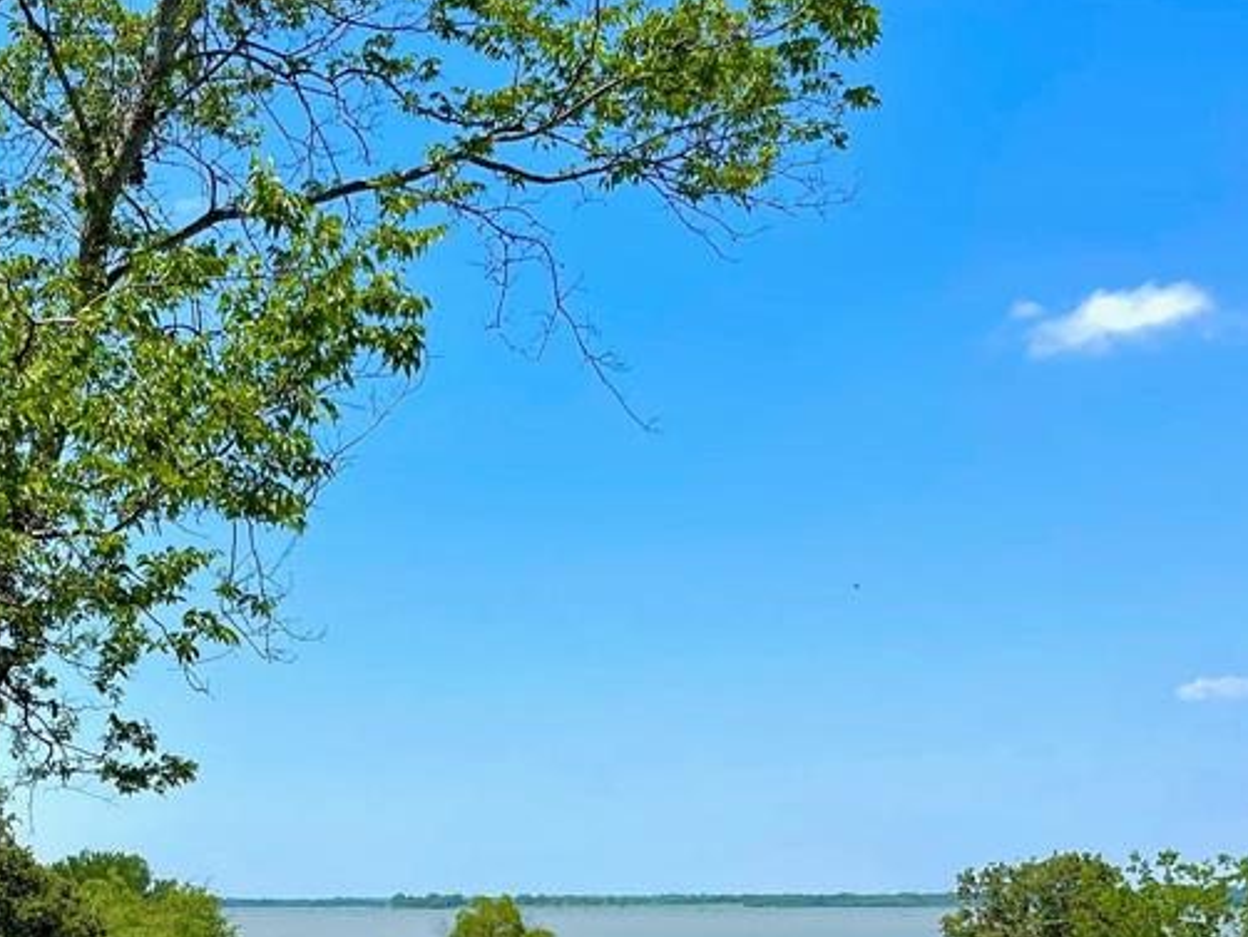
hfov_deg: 35.0
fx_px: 1912
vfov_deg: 26.8
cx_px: 246
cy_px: 803
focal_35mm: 53
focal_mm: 5.1
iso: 32
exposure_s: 1/3344
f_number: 1.6
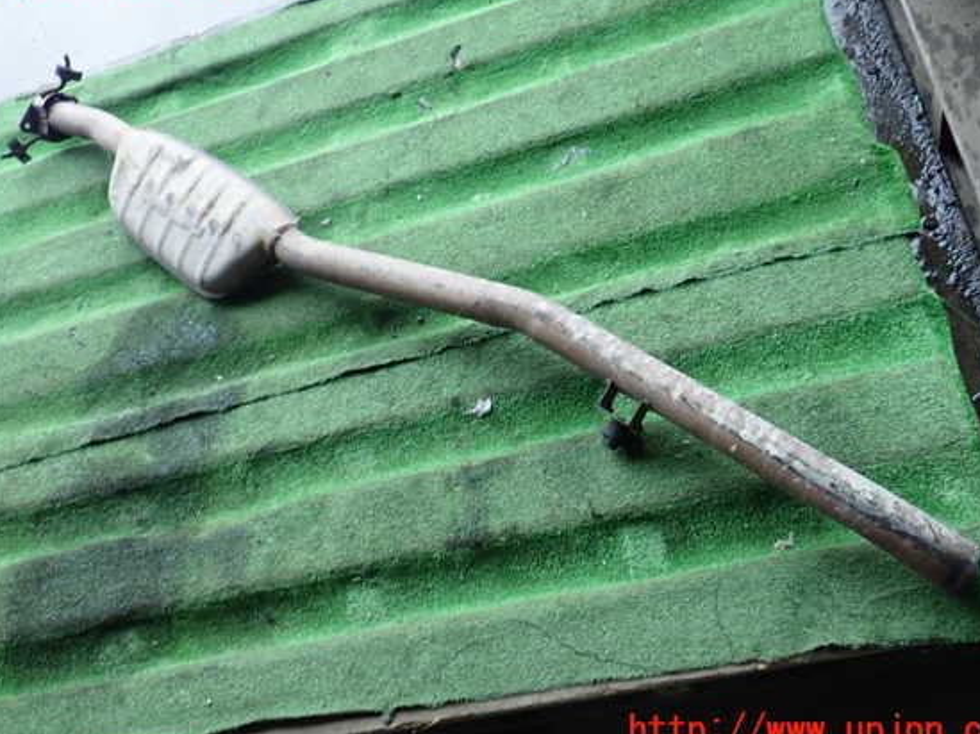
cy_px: 352
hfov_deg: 52.7
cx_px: 496
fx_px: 990
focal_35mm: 35
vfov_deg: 40.6
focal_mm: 5.87
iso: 320
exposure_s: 1/30
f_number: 2.4
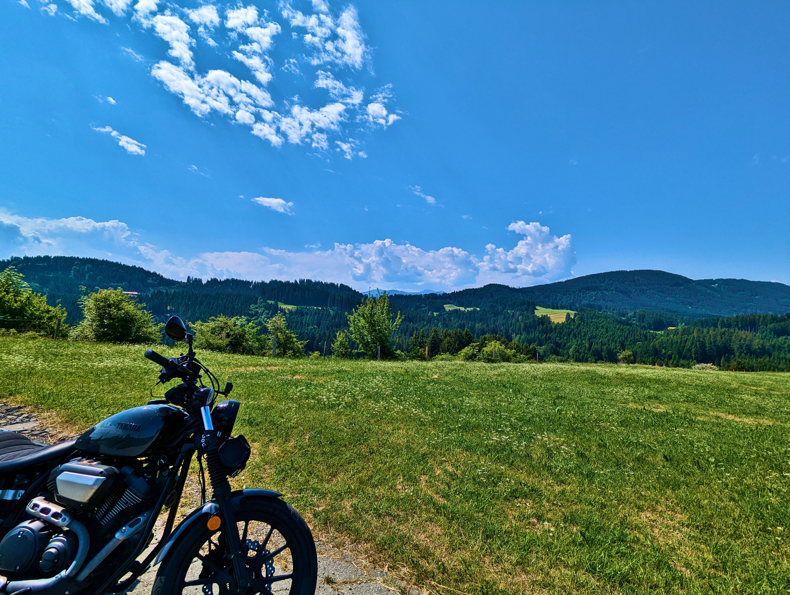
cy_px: 298
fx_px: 366
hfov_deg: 94.4
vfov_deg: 78.2
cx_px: 395
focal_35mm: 16
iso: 50
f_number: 2.2
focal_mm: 2.35
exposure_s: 1/3571
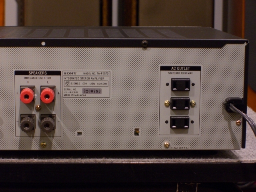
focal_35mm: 114
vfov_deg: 13.0
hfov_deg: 17.3
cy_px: 96
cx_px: 128
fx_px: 843
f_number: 5.1
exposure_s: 1/10
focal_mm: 23.7
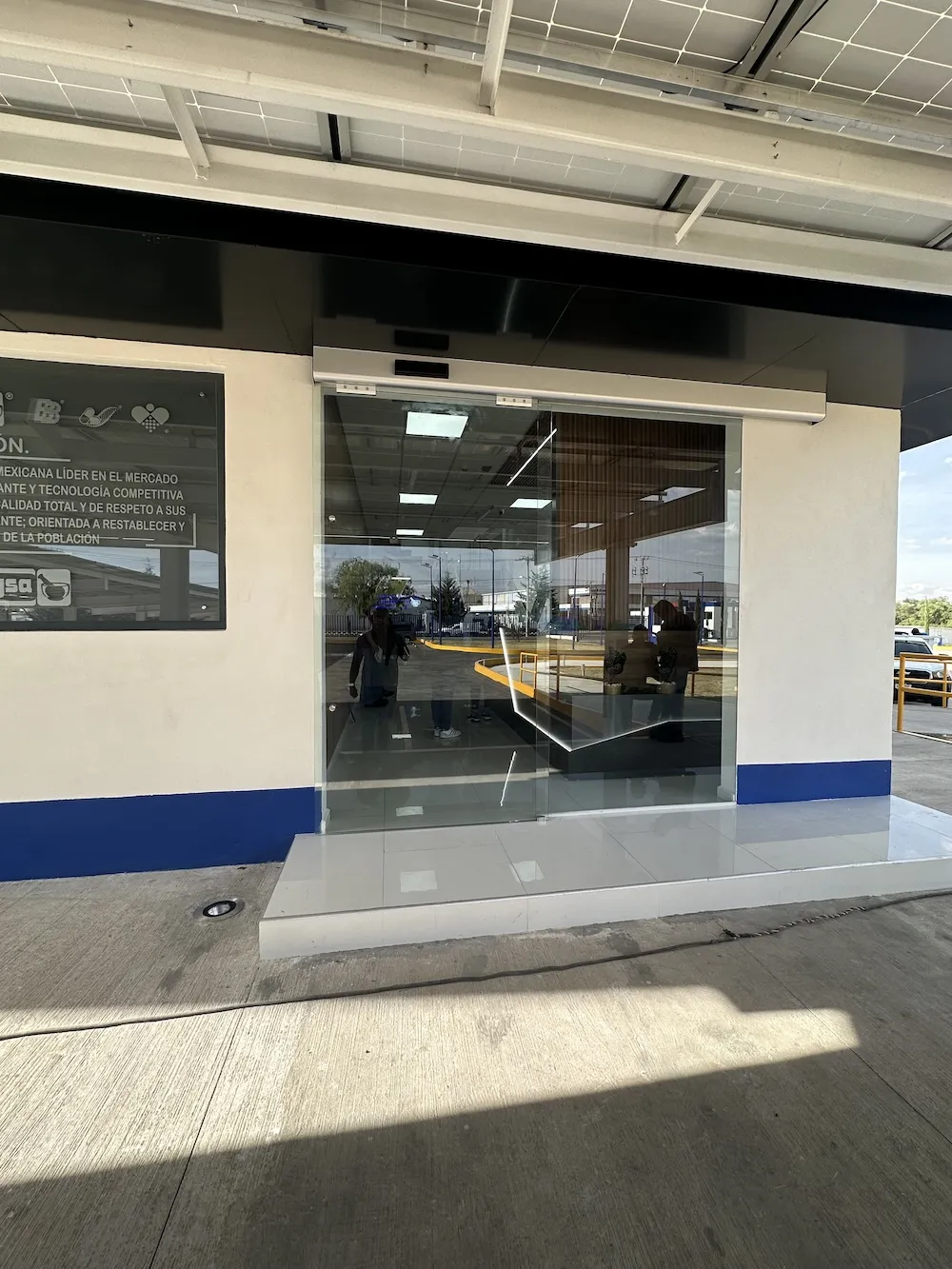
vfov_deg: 102.1
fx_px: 513
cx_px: 476
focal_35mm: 14
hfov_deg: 85.7
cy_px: 634
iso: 40
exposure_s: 1/297
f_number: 2.2
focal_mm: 2.22
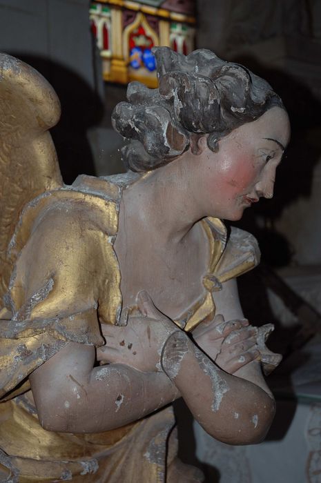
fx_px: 885
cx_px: 160
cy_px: 242
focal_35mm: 66
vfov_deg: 30.5
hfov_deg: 20.6
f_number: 4.5
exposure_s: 1/60
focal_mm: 44
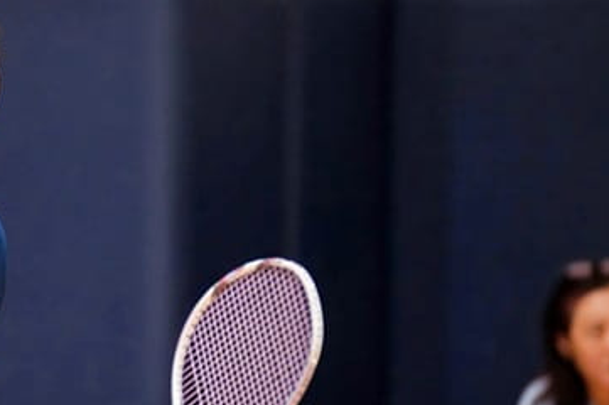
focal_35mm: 266
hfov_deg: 7.7
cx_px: 84
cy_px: 258
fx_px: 4496
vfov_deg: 5.2
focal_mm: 137
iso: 5000
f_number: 2.8
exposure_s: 1/400
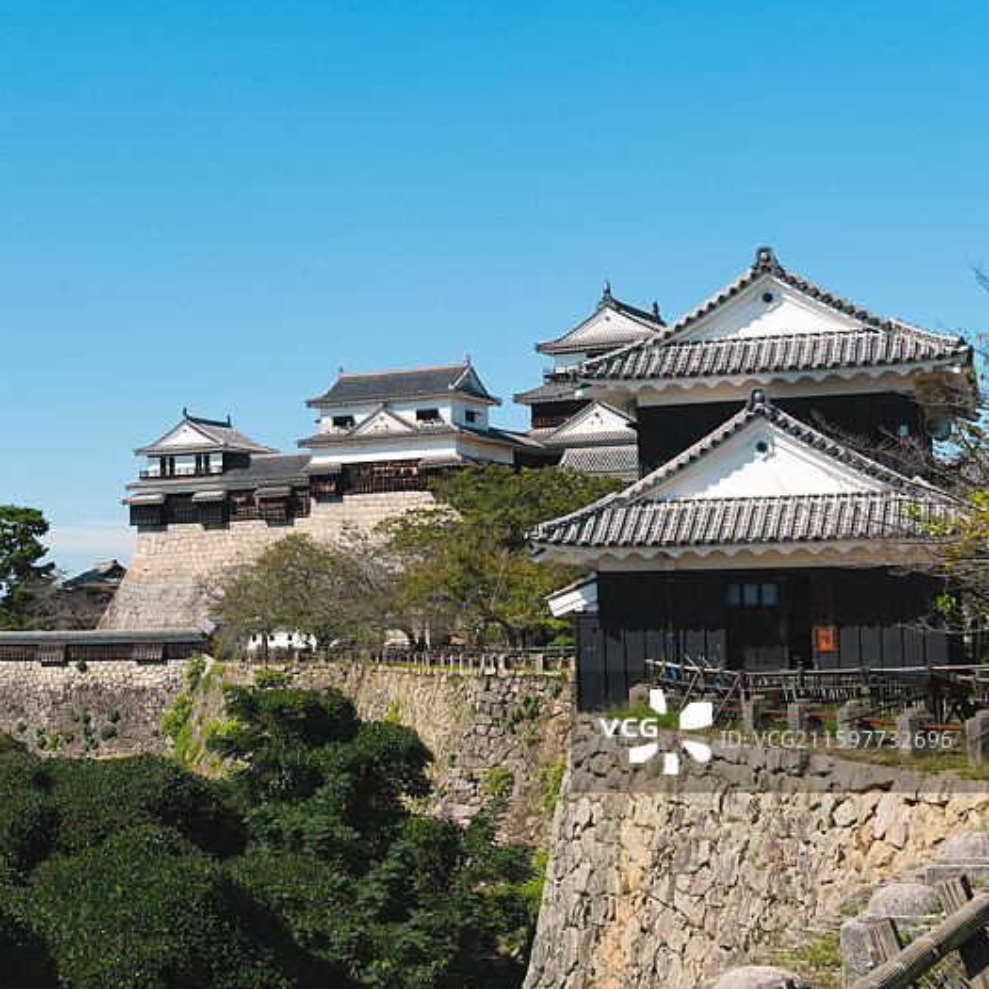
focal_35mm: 57
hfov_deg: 29.5
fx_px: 1842
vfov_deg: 30.0
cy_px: 498
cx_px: 237
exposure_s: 1/500
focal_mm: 29.2
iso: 125
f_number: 5.6
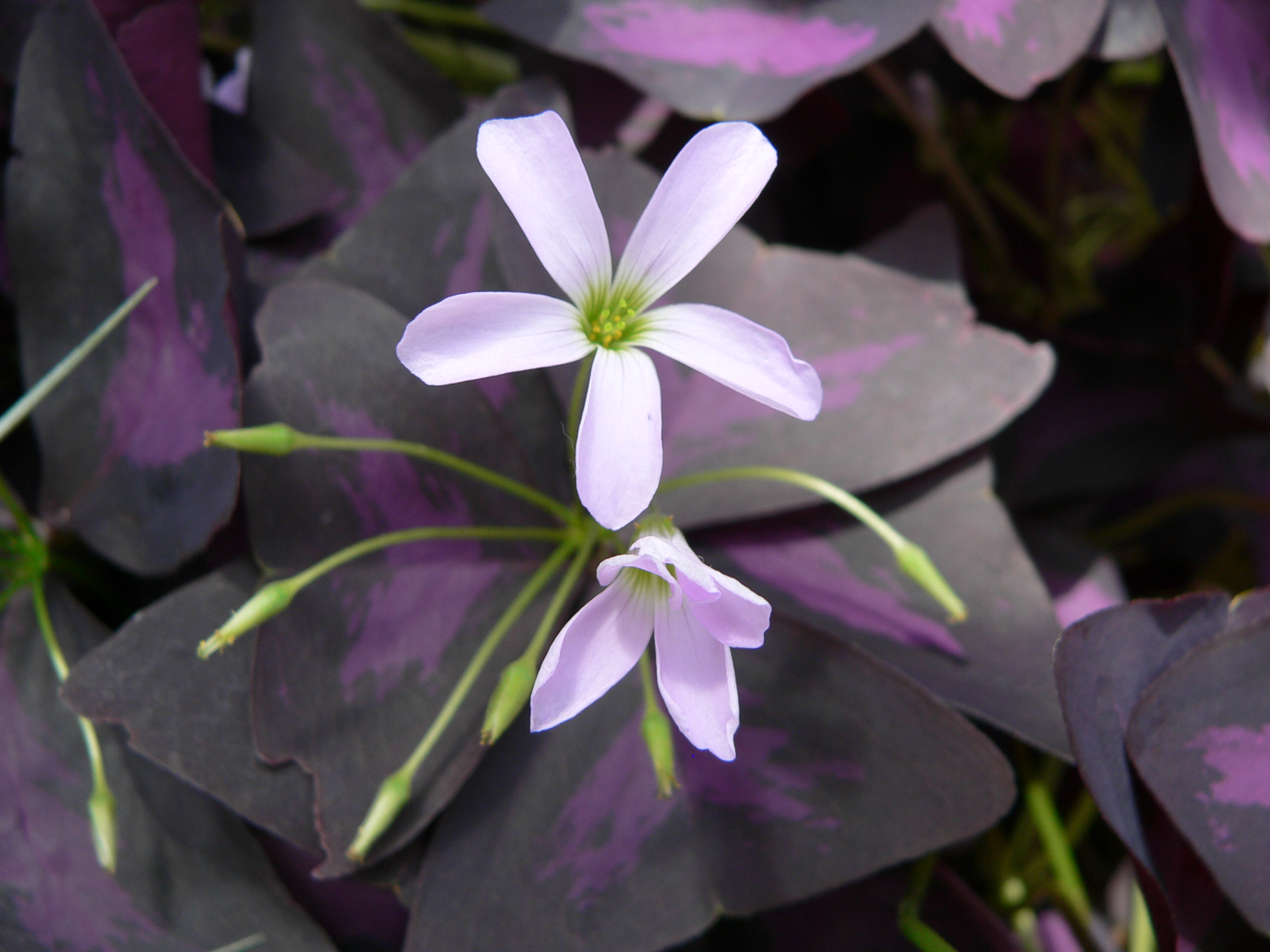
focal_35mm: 36
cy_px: 476
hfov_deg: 51.4
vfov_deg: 39.7
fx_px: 1321
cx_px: 635
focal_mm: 6
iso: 80
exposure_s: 1/125
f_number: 2.8
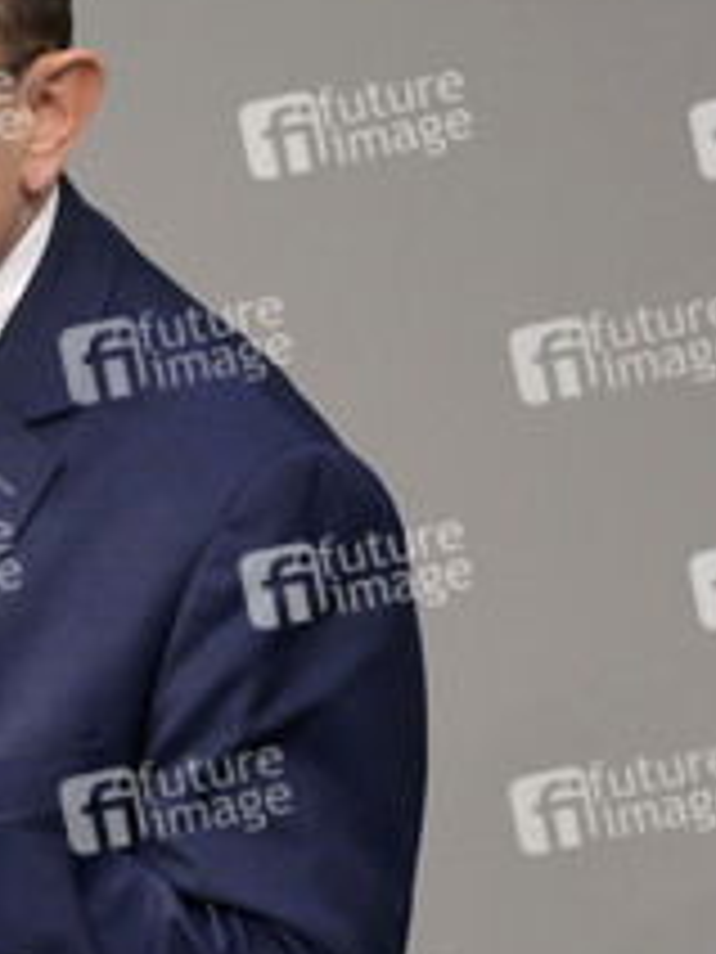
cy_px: 464
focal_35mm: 1021
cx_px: -214
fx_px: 28158
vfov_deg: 1.9
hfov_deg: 1.5
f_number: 5.6
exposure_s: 1/250
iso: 10000
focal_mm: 500
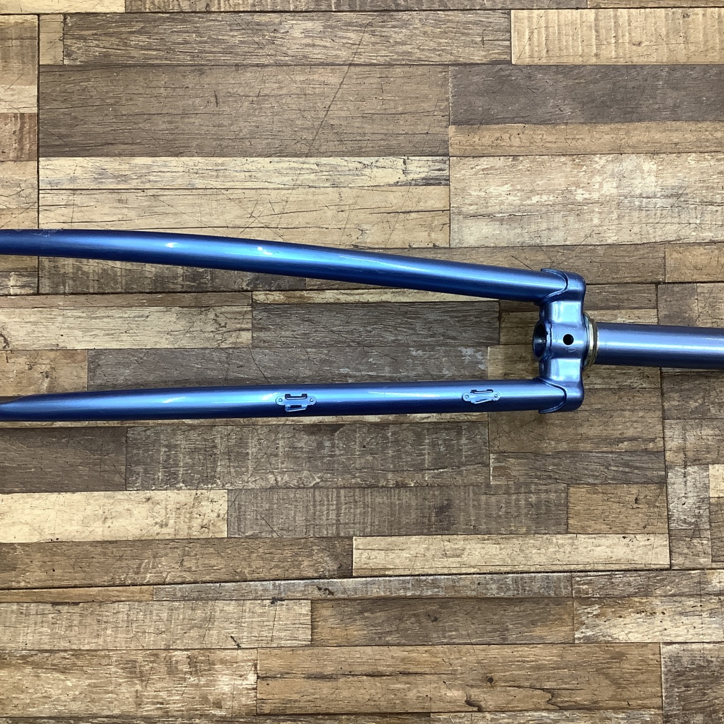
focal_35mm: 37
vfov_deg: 44.9
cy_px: 358
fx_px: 876
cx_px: 390
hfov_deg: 44.9
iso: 100
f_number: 2.4
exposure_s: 1/60
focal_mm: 3.3
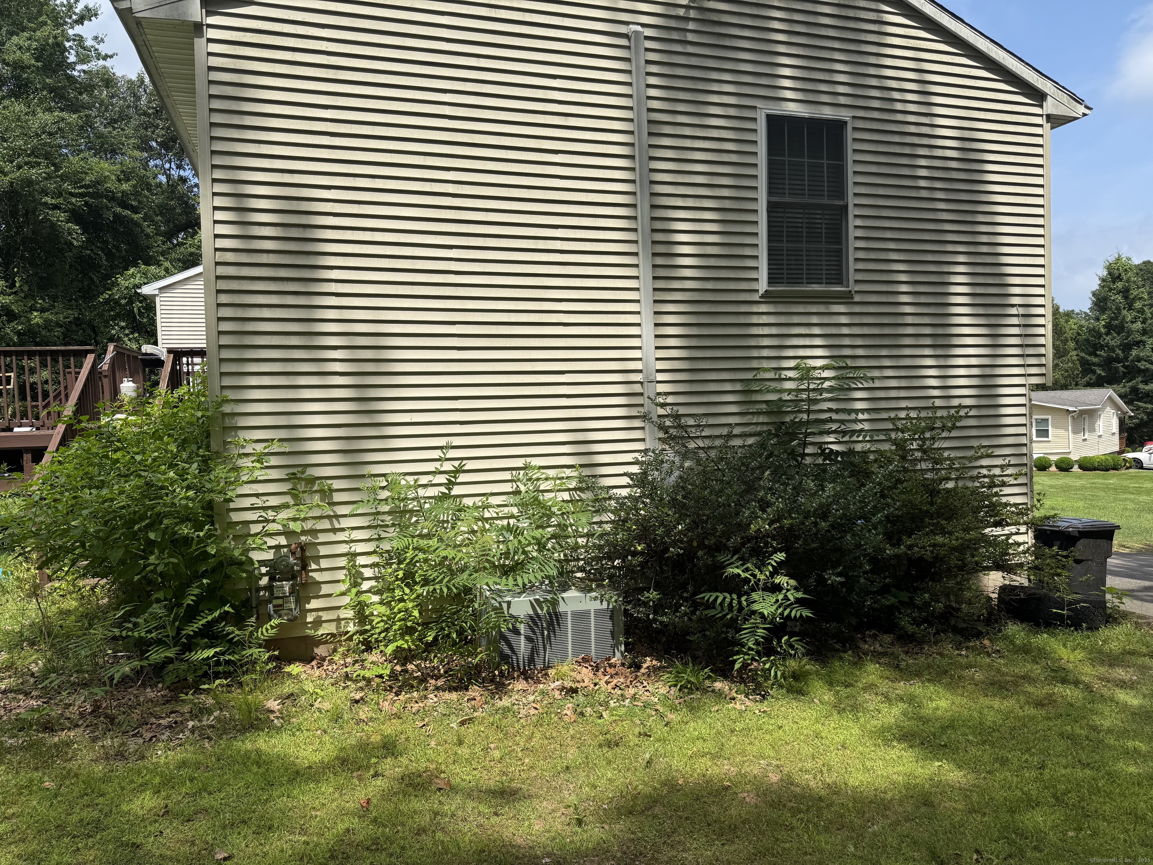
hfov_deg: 71.6
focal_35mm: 24
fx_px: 799
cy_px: 432
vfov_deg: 56.8
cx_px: 576
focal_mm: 6.76
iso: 80
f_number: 1.78
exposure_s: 1/4673
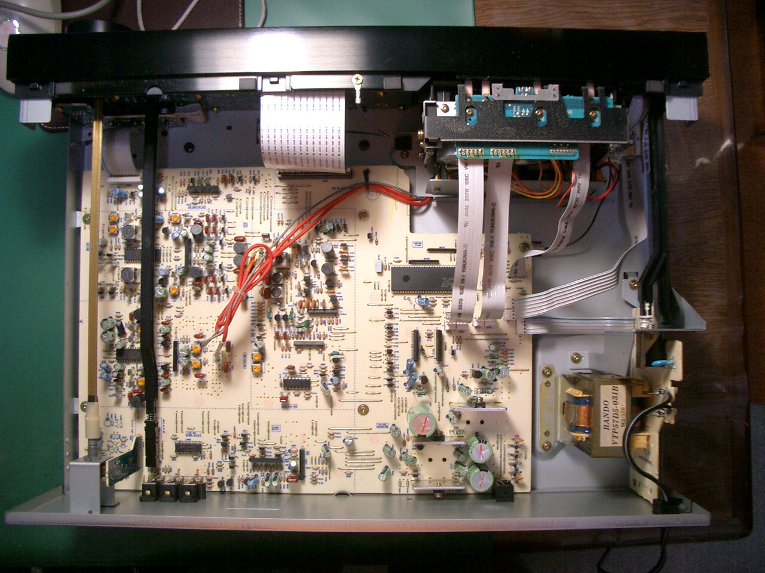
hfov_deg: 52.6
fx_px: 773
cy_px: 286
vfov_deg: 40.7
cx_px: 382
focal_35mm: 35
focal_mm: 5.8
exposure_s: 1/20
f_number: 2.6
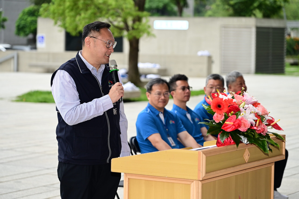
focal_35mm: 110
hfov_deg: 18.6
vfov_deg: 12.4
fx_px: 913
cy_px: 100
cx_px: 150
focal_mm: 110
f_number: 4
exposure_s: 1/1600
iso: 1000
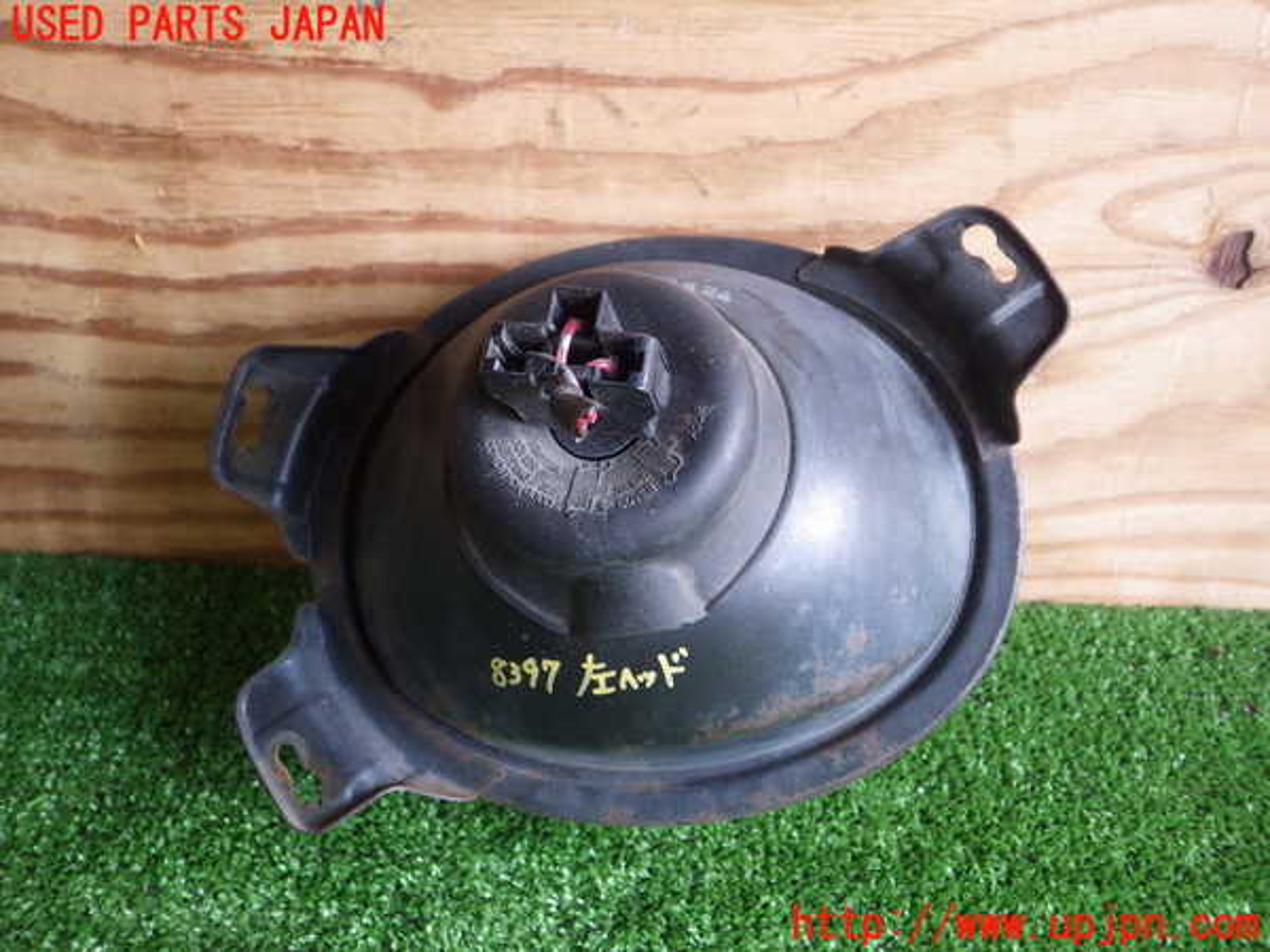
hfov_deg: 58.4
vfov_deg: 45.4
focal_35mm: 31
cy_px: 476
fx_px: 1137
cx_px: 635
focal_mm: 5.5
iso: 400
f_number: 2.3
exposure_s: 1/45
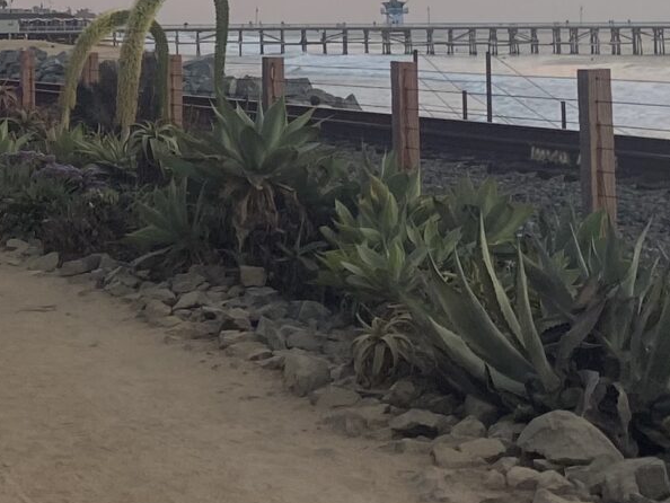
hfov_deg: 17.4
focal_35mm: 112
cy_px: -166
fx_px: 2169
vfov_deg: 12.8
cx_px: 155
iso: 40
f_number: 1.8
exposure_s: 1/122
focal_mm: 4.25
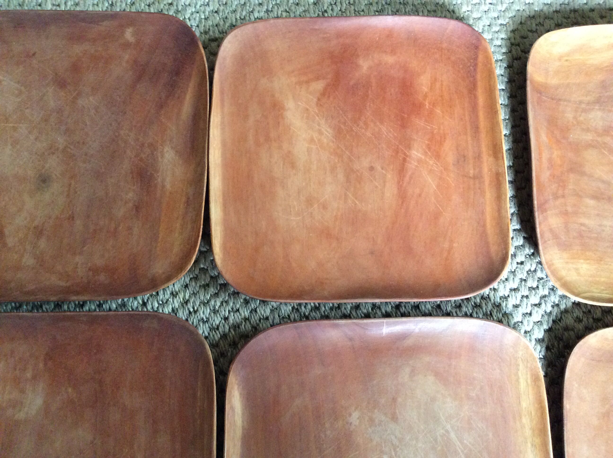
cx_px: 306
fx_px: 566
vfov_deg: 44.1
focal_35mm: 32
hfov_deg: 56.9
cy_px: 229
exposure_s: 1/17
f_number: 2.4
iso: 250
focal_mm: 3.3
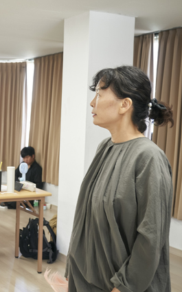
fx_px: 452
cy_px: 146
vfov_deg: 35.7
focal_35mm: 57
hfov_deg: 22.0
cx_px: 4
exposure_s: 1/200
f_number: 4
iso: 1600
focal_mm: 37
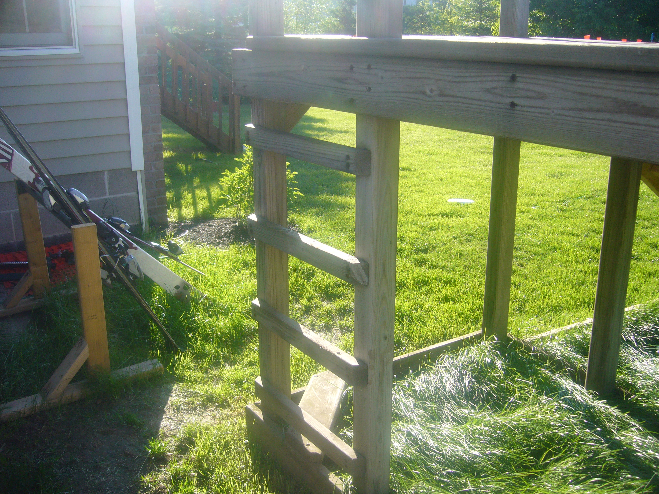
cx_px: 330
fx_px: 666
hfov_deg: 52.6
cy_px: 247
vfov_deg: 40.7
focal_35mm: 35
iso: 100
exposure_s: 1/320
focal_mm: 5.8
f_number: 2.8
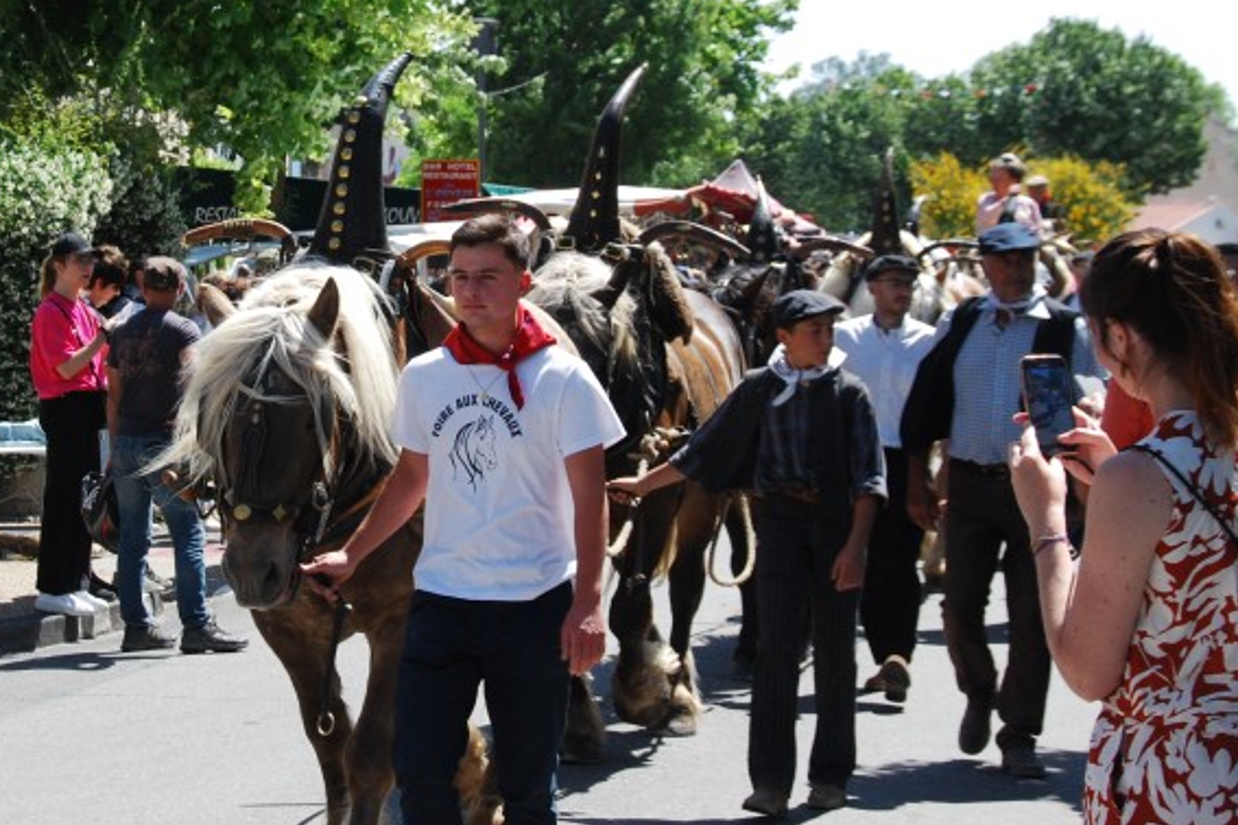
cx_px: 318
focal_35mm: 109
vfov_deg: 12.5
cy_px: 216
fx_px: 3748
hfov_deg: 18.6
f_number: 10
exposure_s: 1/400
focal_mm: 46
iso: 400
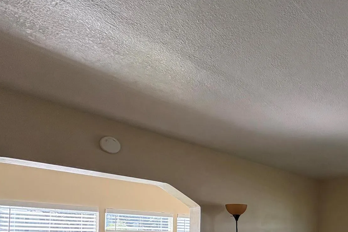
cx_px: 312
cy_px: 231
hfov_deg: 58.0
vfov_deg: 41.8
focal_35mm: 27
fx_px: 261
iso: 125
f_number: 2.2
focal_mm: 2.22
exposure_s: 1/109
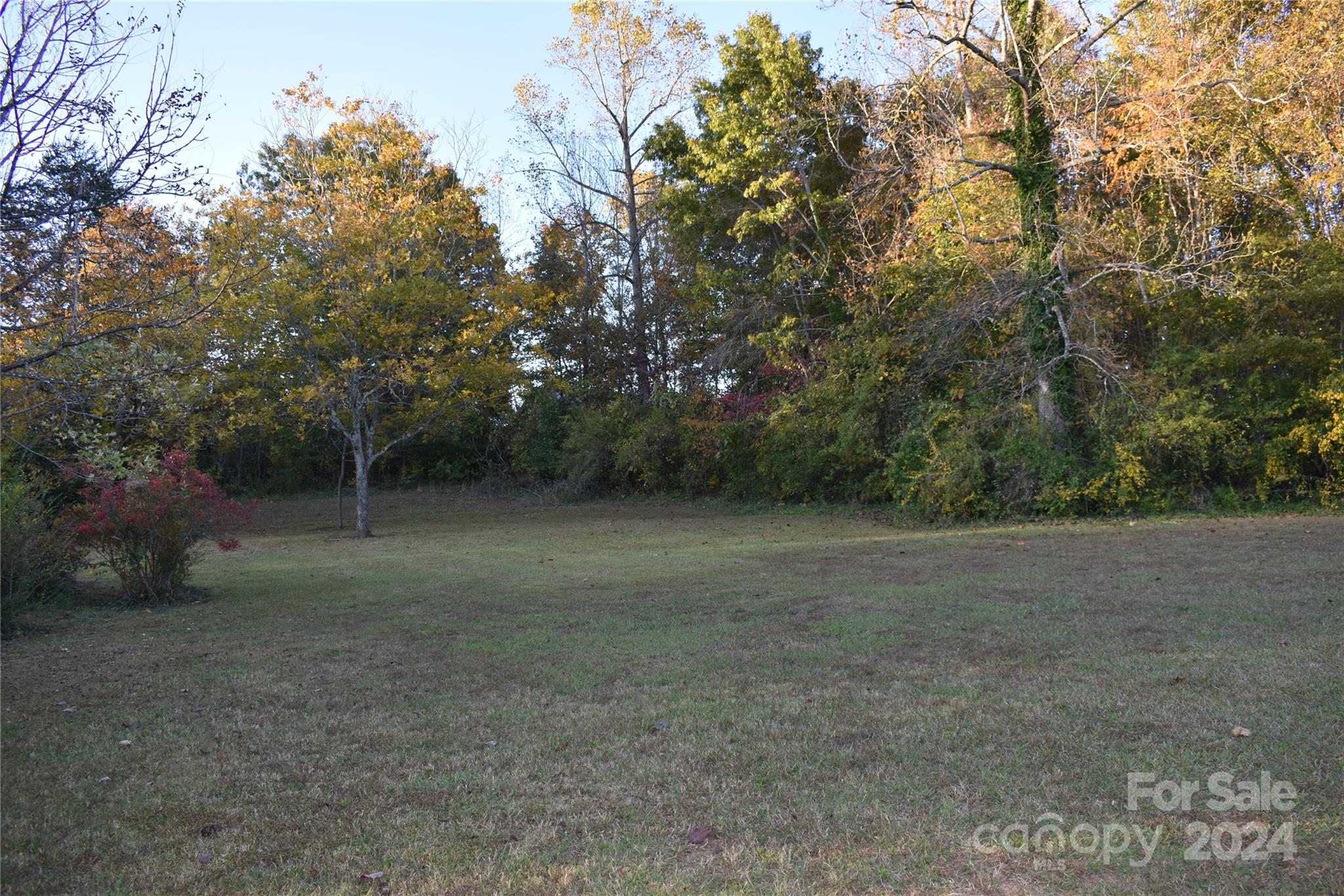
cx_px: 672
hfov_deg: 61.9
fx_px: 1120
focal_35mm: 30
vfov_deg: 43.6
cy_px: 448
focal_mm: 20
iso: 220
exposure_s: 1/125
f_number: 5.6
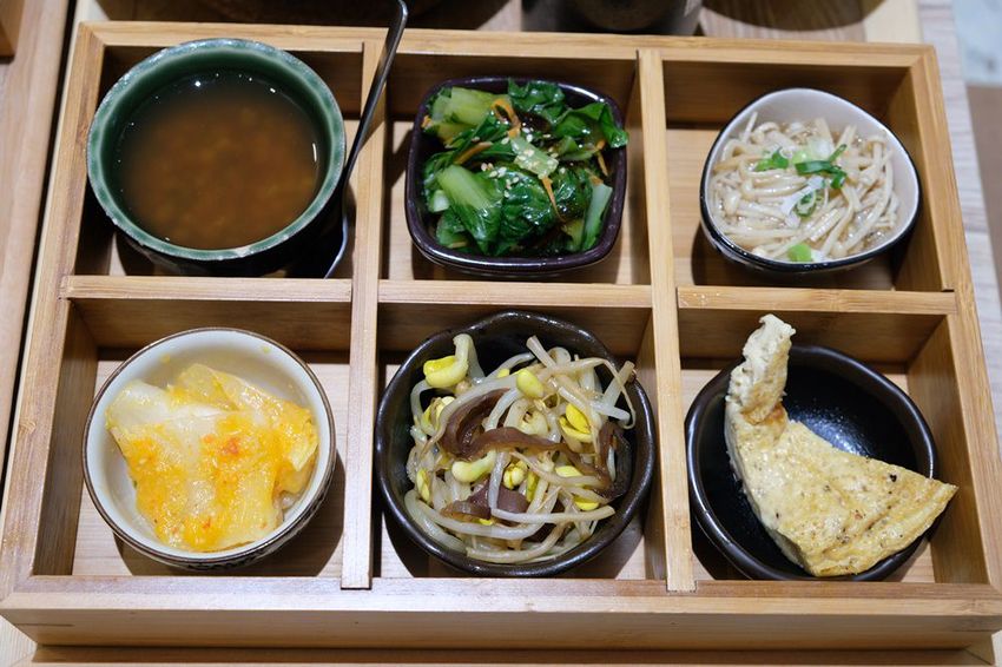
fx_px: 1252
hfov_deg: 43.6
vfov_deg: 29.8
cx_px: 501
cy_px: 334
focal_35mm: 45
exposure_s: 1/42
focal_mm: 30.2
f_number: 4
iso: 800
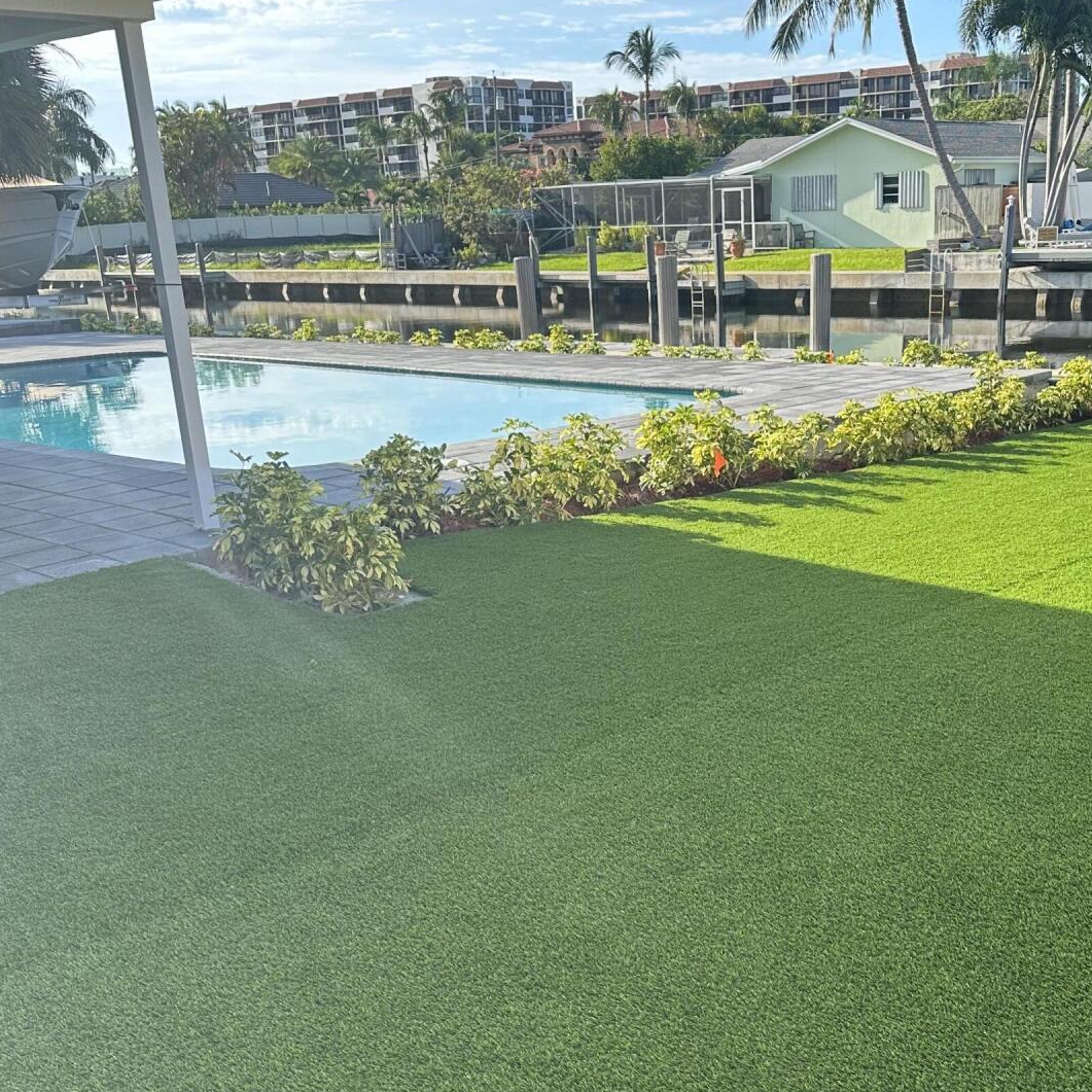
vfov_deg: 41.0
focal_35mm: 40
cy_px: 774
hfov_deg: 41.5
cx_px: 704
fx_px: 1428
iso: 80
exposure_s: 1/1227
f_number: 1.78
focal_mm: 6.86
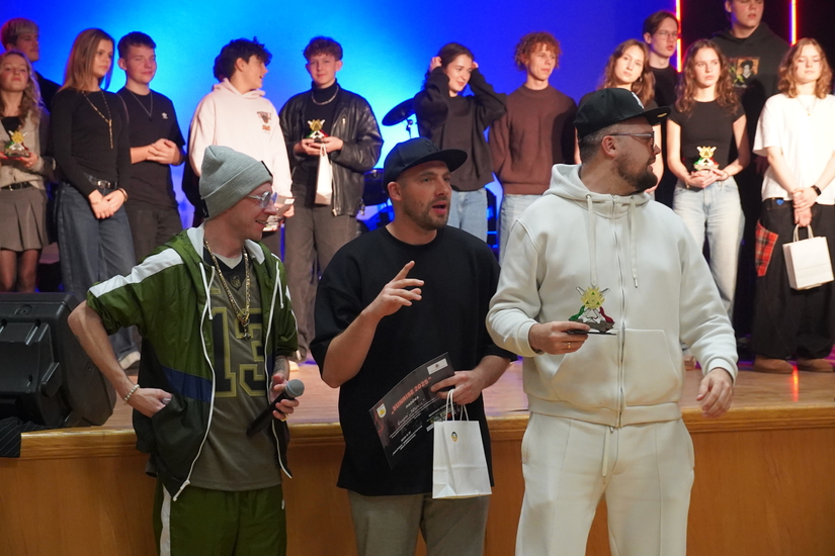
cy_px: 278
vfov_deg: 18.2
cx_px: 418
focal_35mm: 75
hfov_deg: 27.0
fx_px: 1739
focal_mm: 50
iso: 5000
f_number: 5
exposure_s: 1/160
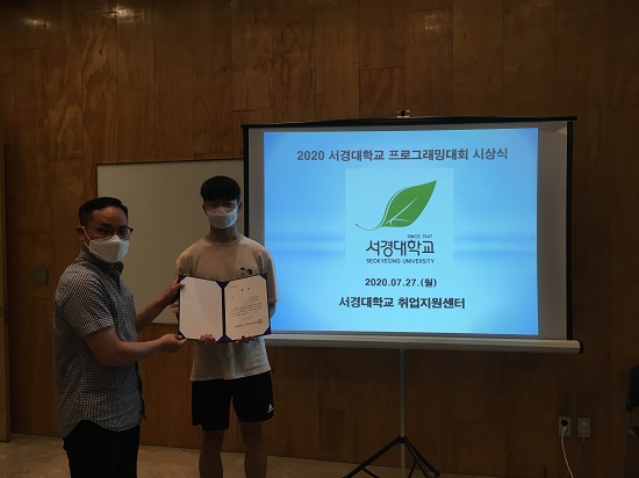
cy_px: 239
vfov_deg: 48.2
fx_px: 535
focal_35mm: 29
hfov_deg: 61.7
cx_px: 320
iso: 25
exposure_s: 1/40
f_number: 2.2
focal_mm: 4.15
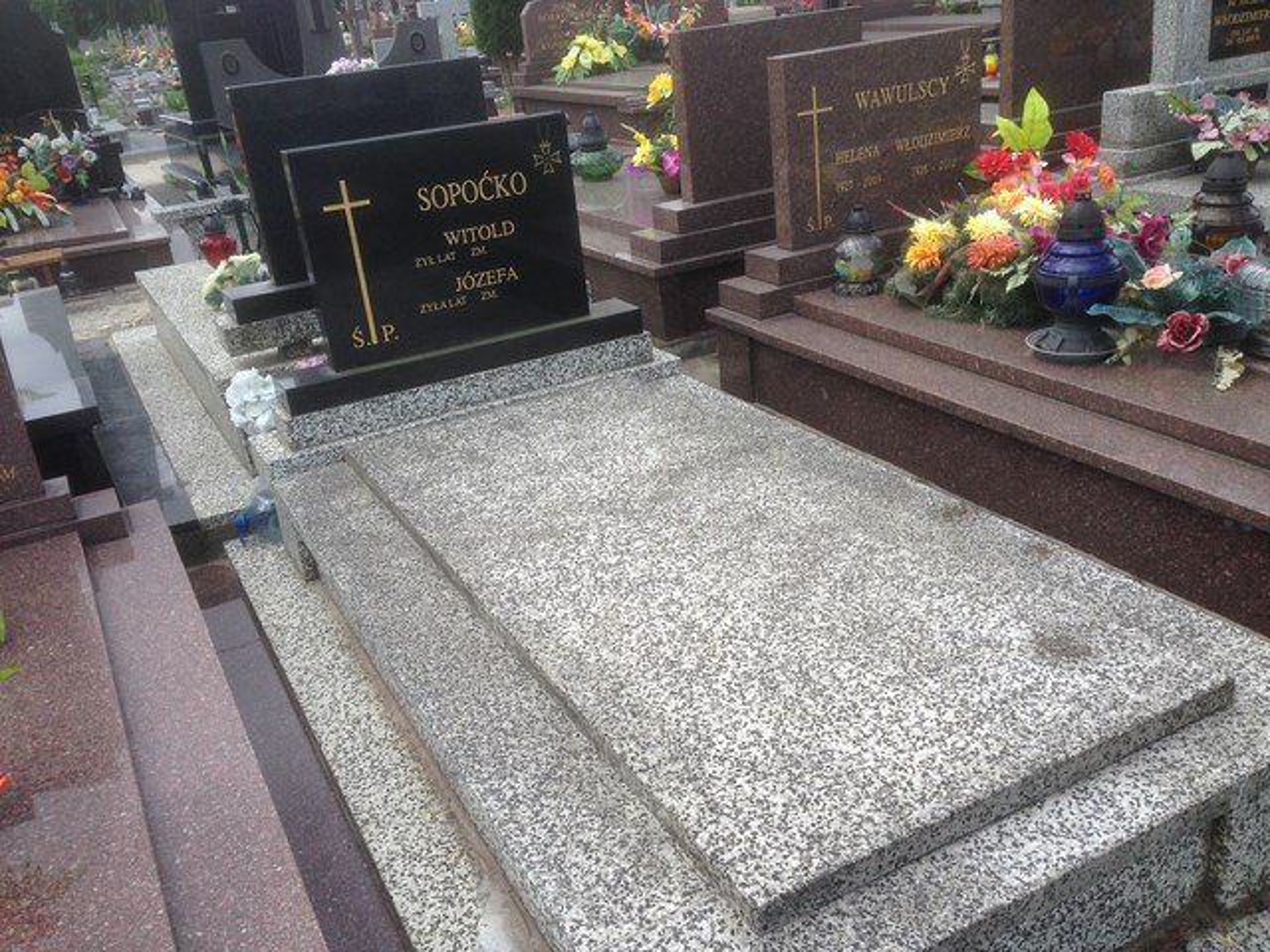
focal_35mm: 33
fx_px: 1211
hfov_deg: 55.4
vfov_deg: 42.9
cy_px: 476
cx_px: 635
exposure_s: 1/686
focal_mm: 4.12
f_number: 2.4
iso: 50
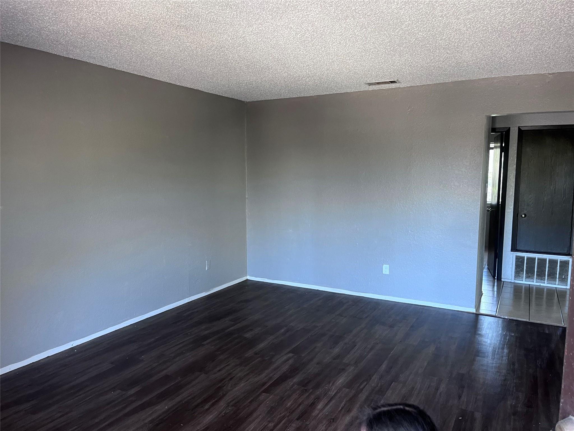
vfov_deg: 53.1
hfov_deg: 67.3
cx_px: 287
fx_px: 431
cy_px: 216
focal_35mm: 26
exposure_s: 1/65
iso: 125
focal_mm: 5.1
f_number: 1.6
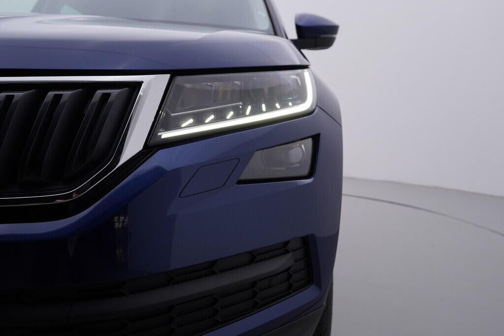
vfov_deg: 36.9
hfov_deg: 53.1
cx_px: 252
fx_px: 504
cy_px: 168
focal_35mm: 36
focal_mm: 24
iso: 125
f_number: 4.5
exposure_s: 1/100
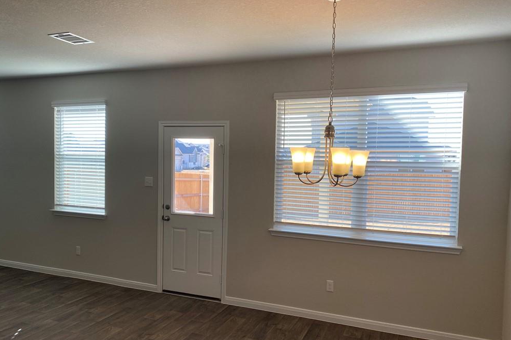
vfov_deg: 46.3
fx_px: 397
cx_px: 254
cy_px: 186
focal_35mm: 28
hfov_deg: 65.5
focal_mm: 4.25
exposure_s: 1/169
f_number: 1.8
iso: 32
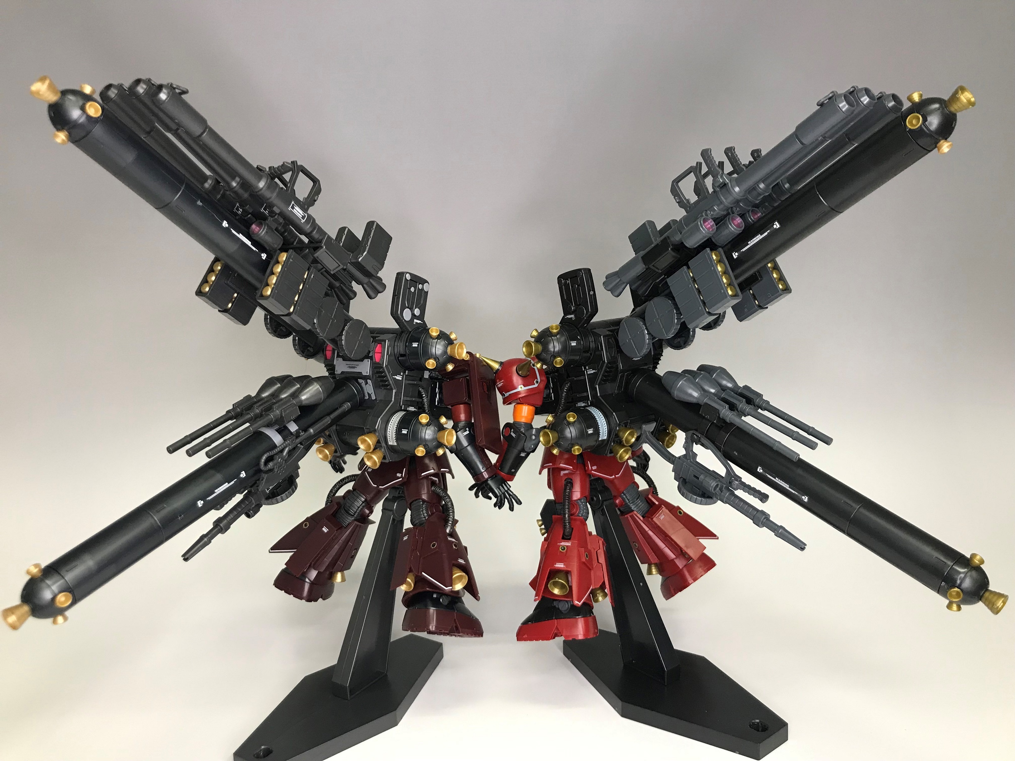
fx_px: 821
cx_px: 508
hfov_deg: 63.4
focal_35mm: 28
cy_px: 380
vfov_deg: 49.8
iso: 25
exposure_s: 1/40
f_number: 1.8
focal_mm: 3.99
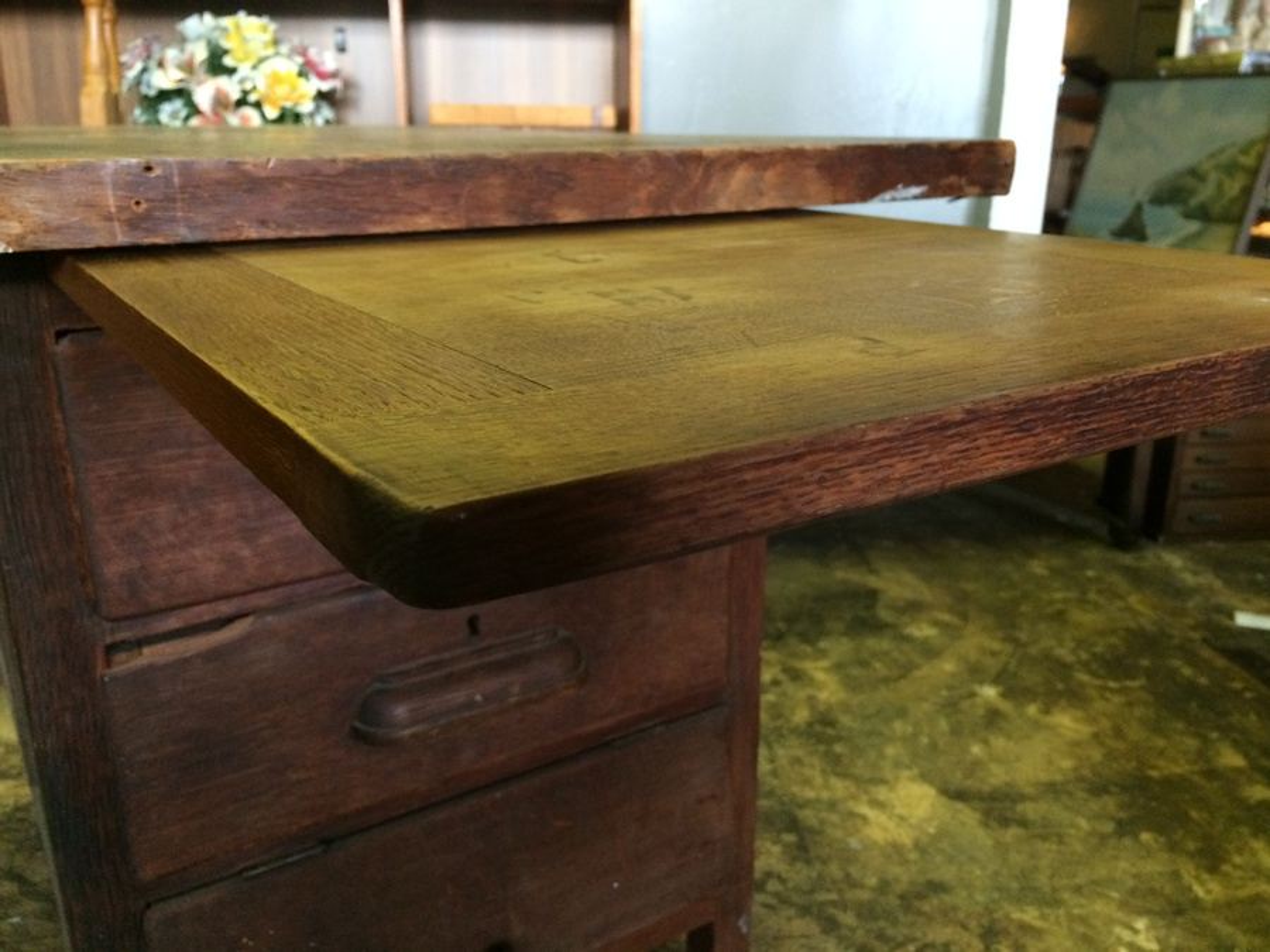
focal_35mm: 30
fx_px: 1101
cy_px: 476
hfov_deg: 60.0
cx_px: 635
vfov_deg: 46.8
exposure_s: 1/30
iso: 320
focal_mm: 4.12
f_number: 2.2
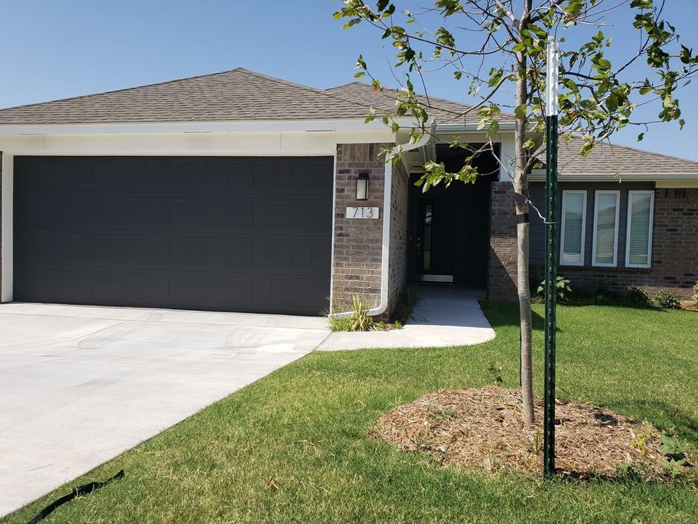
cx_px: 338
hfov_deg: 65.3
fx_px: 545
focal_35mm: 27
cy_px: 269
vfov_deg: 51.4
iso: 50
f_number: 2.4
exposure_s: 1/1515
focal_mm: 4.3
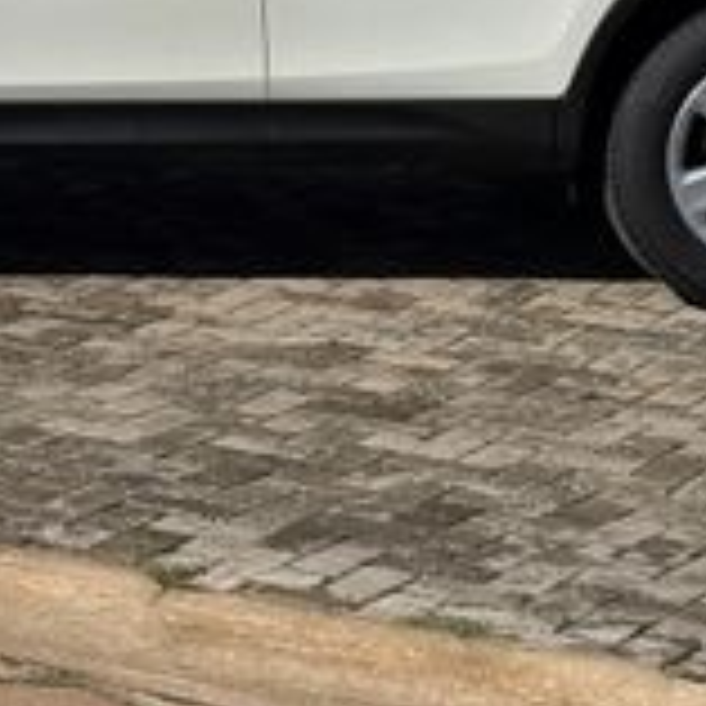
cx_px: 139
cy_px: -27
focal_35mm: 127
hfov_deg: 13.7
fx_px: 2930
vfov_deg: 13.5
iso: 64
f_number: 1.78
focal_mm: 6.76
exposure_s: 1/11364
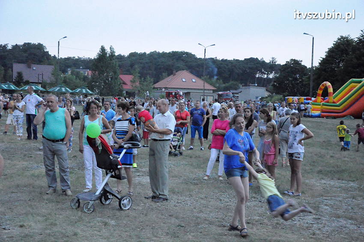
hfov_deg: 33.4
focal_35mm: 60
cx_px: 182
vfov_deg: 22.6
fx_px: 606
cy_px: 121
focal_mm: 40
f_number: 5
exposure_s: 1/100
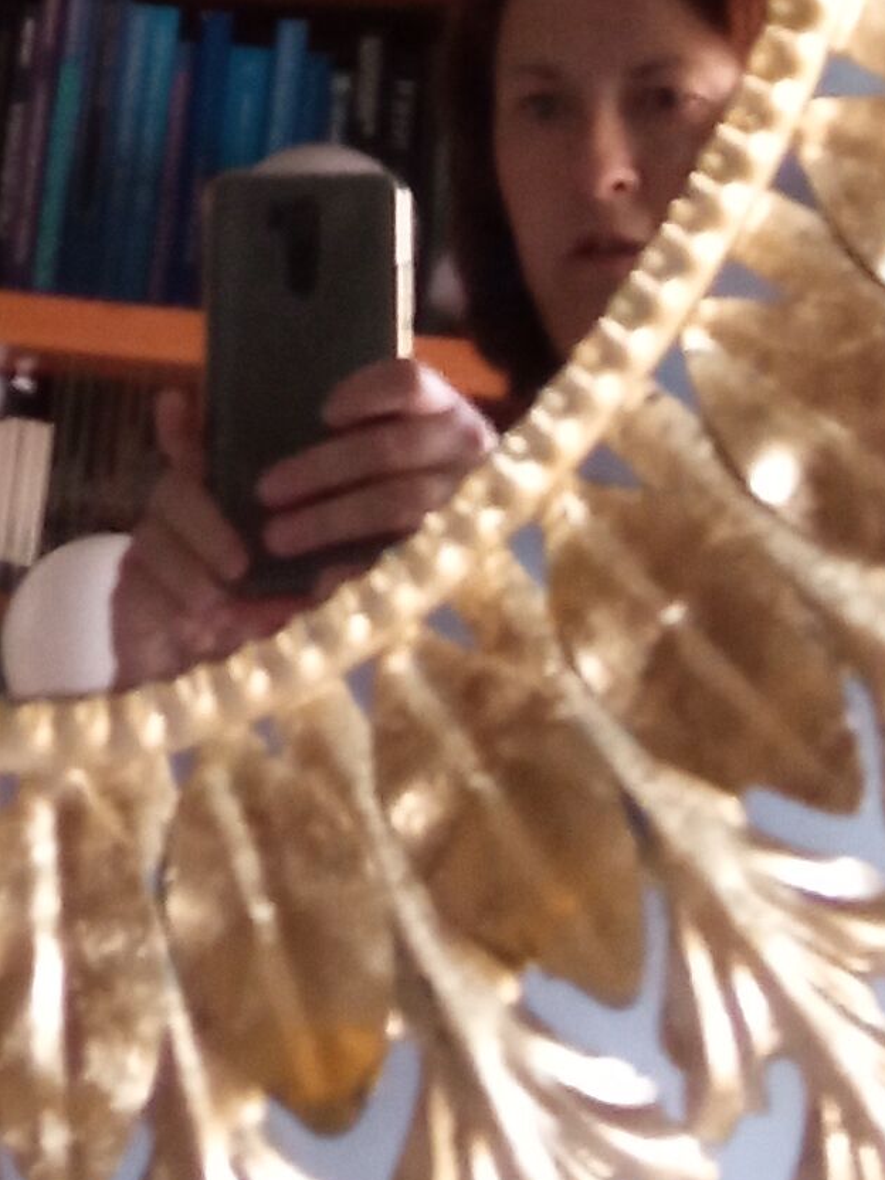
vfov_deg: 13.3
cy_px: -865
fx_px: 4602
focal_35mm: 135
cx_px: -82
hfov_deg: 10.8
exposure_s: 1/20
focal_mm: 3.79
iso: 930
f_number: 2.2
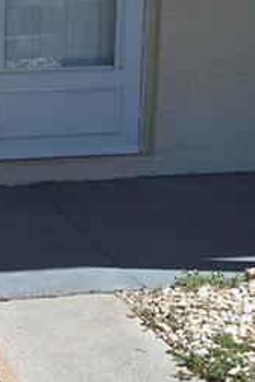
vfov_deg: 17.9
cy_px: 227
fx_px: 1211
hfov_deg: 11.8
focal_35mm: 114
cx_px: -41
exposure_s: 1/2921
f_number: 1.8
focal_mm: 5.4
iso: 40
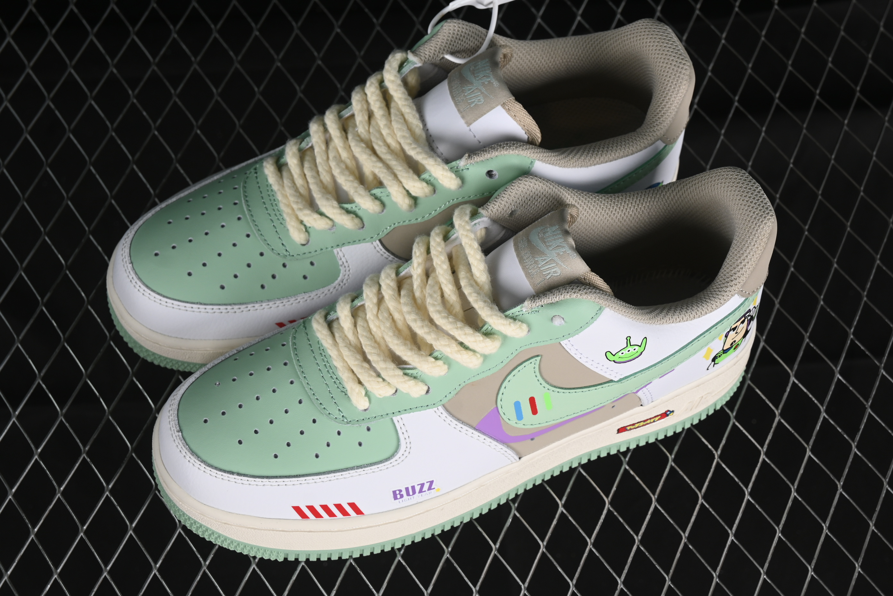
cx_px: 446
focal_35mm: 75
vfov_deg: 18.2
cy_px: 298
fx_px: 1860
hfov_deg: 27.0
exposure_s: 1/60
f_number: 8
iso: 160
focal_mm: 50
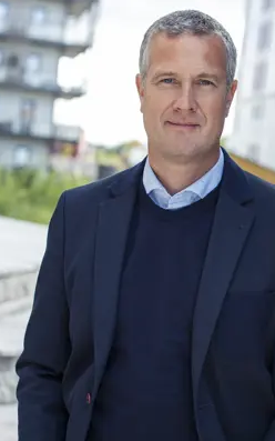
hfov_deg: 16.8
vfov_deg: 26.8
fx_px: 924
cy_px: 220
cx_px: 222
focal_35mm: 77
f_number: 3.5
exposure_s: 1/125
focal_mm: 50
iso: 80
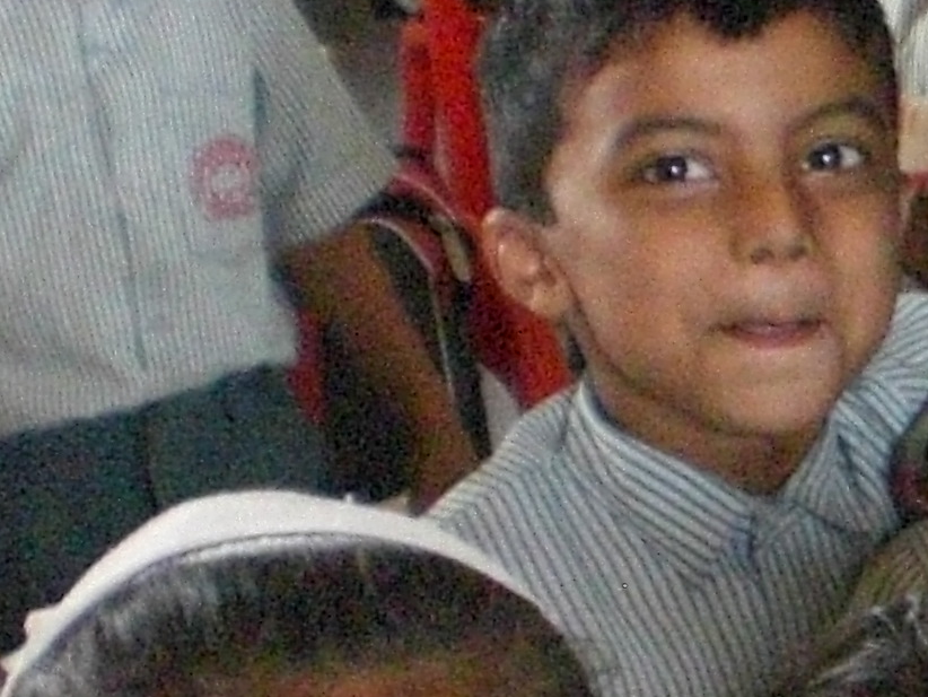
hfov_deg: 12.8
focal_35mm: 142
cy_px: 142
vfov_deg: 10.4
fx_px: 3808
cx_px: 1590
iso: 800
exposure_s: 1/125
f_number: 3.1
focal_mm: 6.3
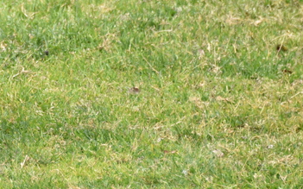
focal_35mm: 1116
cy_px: 91
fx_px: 9211
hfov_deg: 1.9
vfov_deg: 1.2
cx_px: -79
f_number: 5.6
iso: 640
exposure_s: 1/640
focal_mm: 300
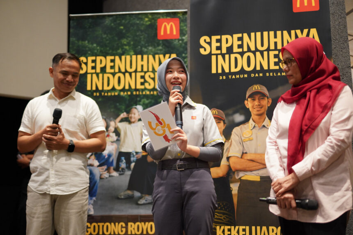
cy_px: 118
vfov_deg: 27.0
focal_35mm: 50
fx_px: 490
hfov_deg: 39.6
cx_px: 176
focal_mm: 50
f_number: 1.4
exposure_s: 1/125
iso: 1600
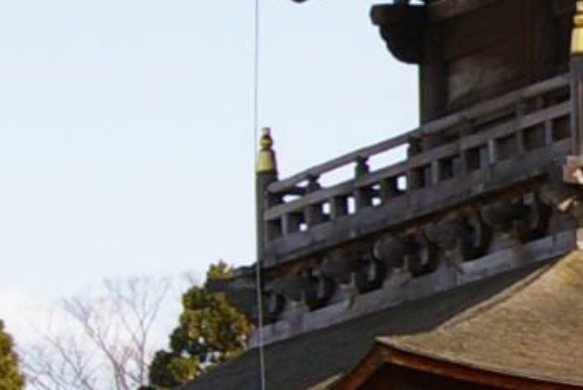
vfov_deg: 3.5
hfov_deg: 5.1
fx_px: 6441
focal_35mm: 397
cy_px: 127
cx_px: 1039
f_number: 9.5
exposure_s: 1/250
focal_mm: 39
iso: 200
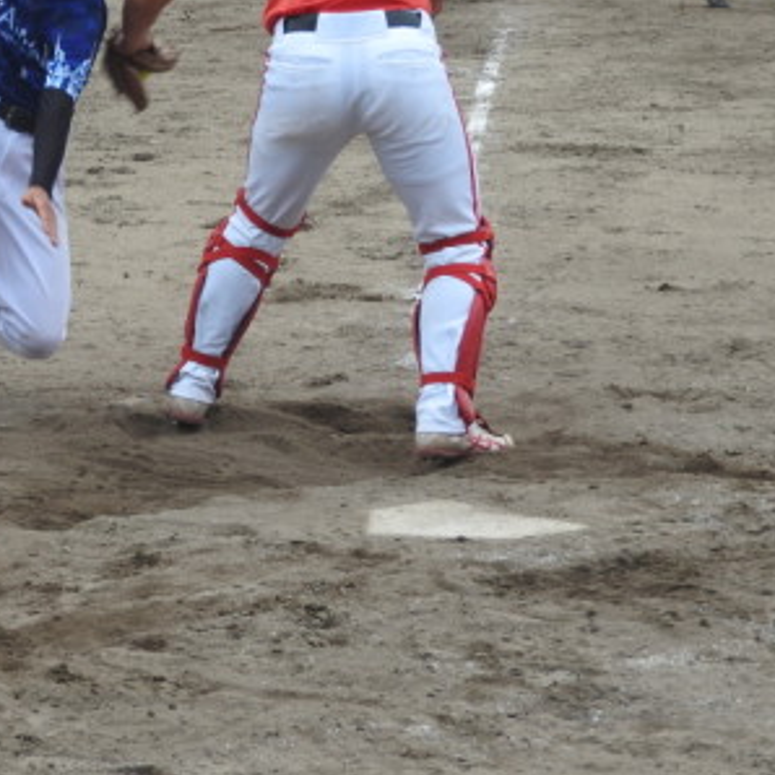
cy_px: 239
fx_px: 4281
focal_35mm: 169
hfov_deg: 10.3
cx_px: 205
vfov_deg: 10.3
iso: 100
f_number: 4.8
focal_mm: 17
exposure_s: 1/400
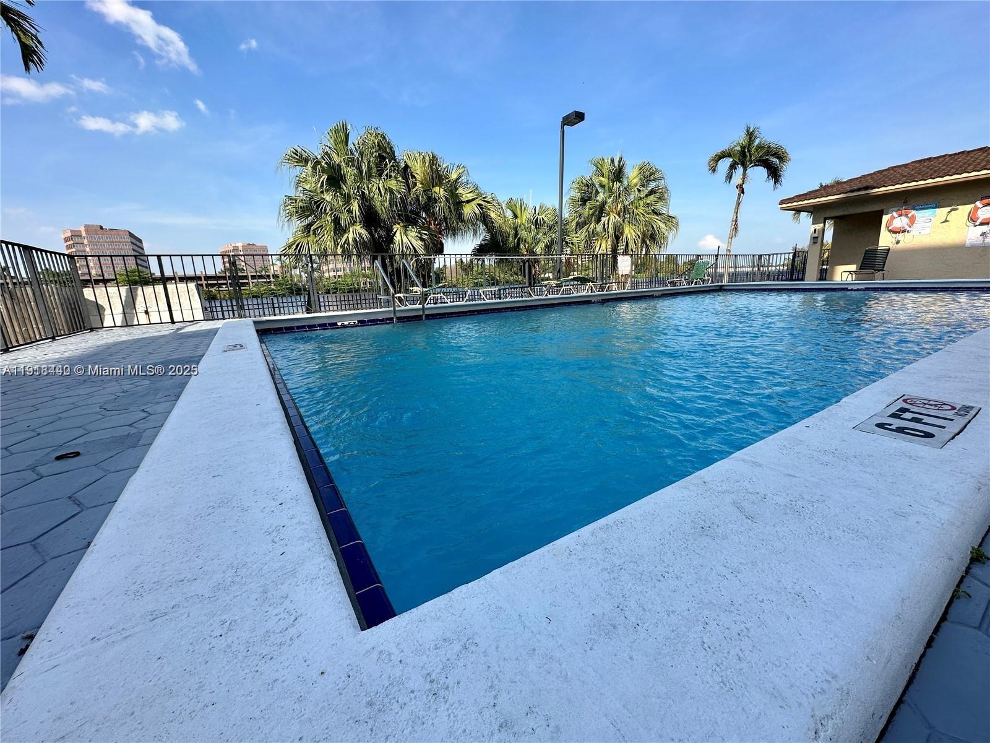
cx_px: 495
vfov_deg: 85.7
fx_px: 400
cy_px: 372
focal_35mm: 14
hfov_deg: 102.1
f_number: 2.2
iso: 40
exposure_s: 1/1062
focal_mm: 2.22
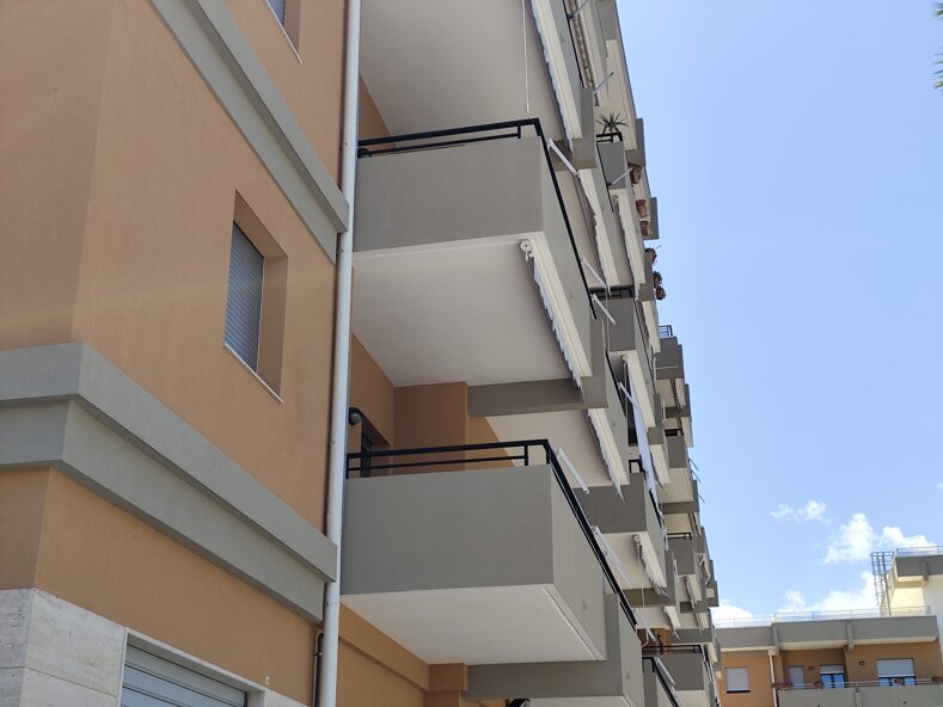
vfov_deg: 31.5
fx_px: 1253
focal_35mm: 46
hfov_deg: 41.2
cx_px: 472
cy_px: 354
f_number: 1.65
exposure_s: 1/847
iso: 50
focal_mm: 6.14
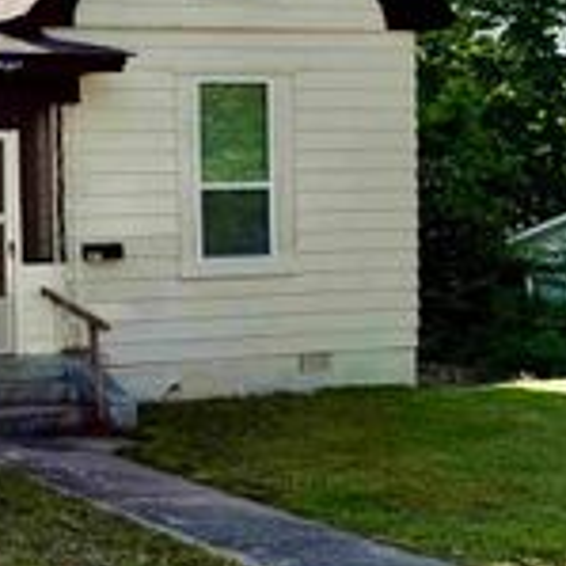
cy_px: 177
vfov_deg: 24.2
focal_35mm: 71
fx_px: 1313
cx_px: -205
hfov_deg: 21.5
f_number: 1.78
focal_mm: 6.76
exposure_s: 1/4975
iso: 125
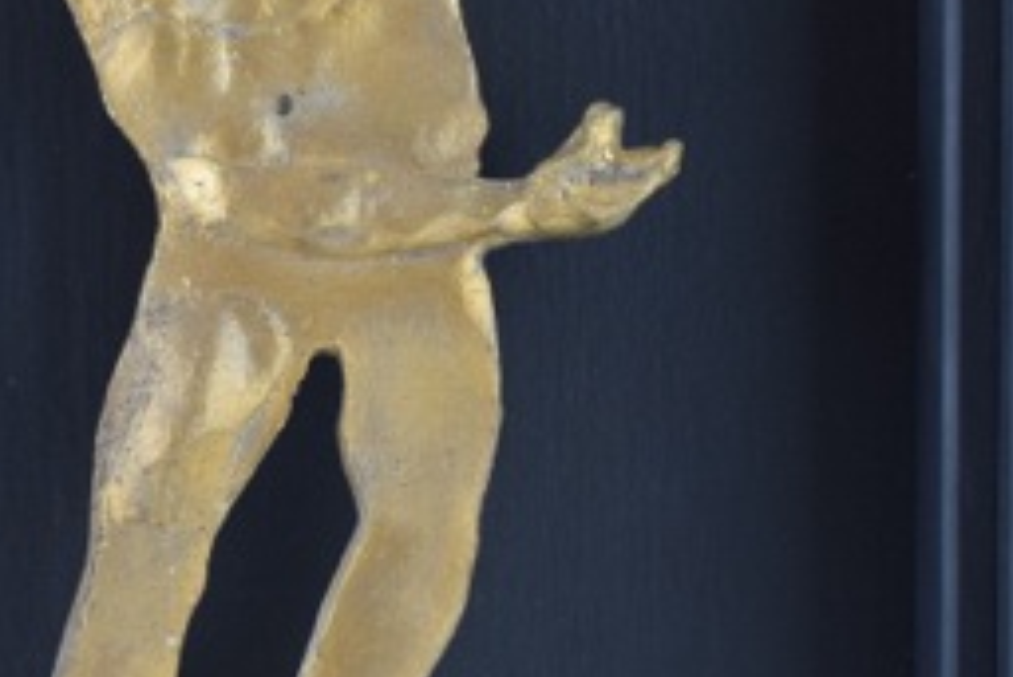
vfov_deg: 11.8
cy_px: 358
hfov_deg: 17.5
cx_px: 281
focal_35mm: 116
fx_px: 3273
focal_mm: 31
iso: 800
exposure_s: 1/125
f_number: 5.6
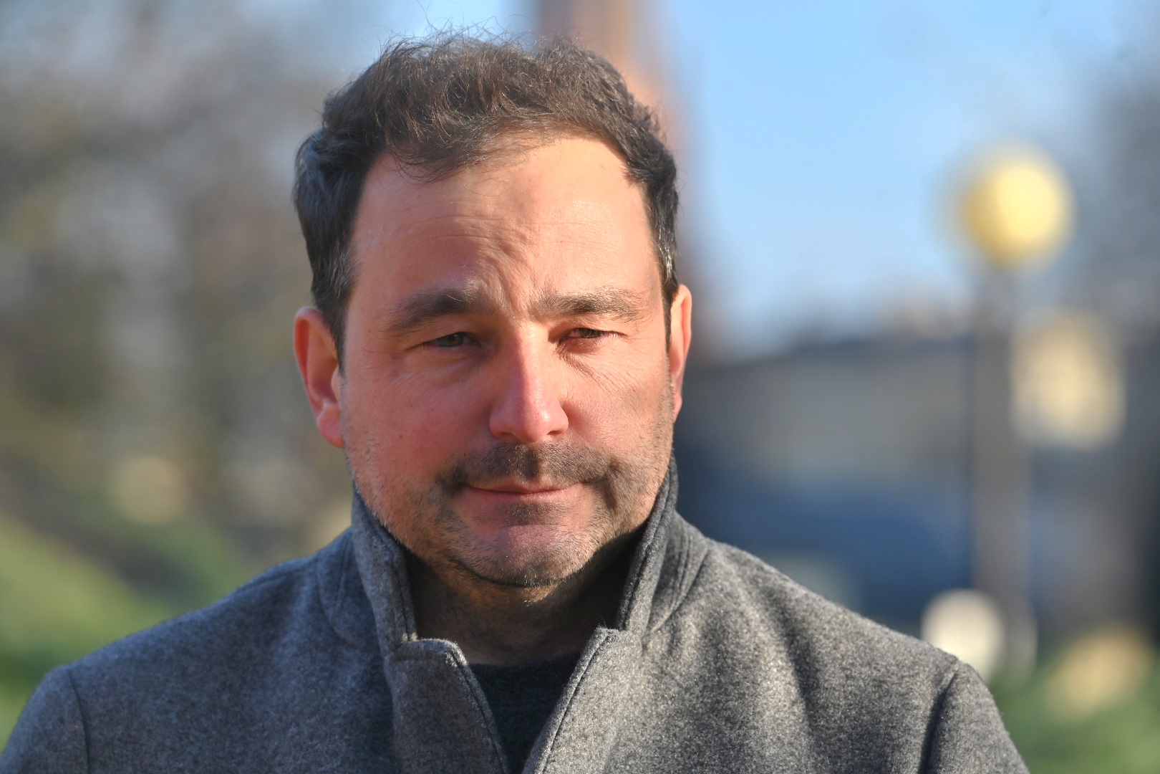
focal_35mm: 180
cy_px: 387
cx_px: 580
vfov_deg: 7.6
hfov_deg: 11.4
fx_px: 5800
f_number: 5.6
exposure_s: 1/400
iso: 100
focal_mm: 180
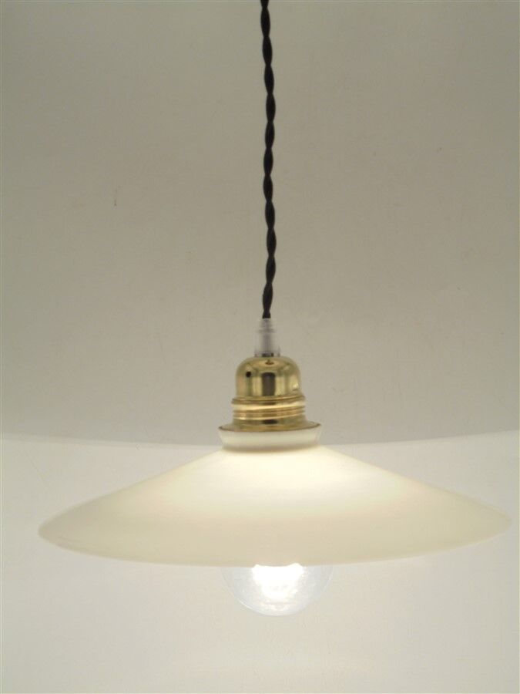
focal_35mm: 49
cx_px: 260
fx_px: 981
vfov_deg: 38.9
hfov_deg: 29.7
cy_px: 347
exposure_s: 1/60
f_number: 4.8
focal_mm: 8.9
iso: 100
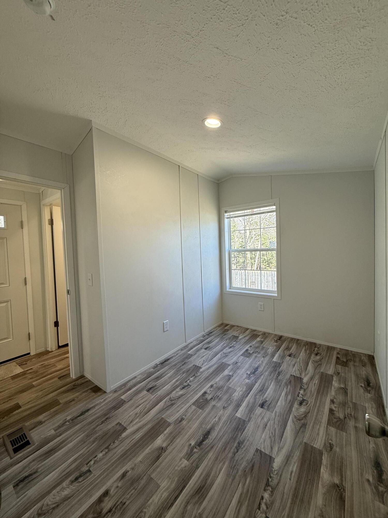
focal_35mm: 14
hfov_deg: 85.7
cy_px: 259
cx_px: 194
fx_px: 209
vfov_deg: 102.1
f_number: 2.2
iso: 80
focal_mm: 2.22
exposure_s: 1/120
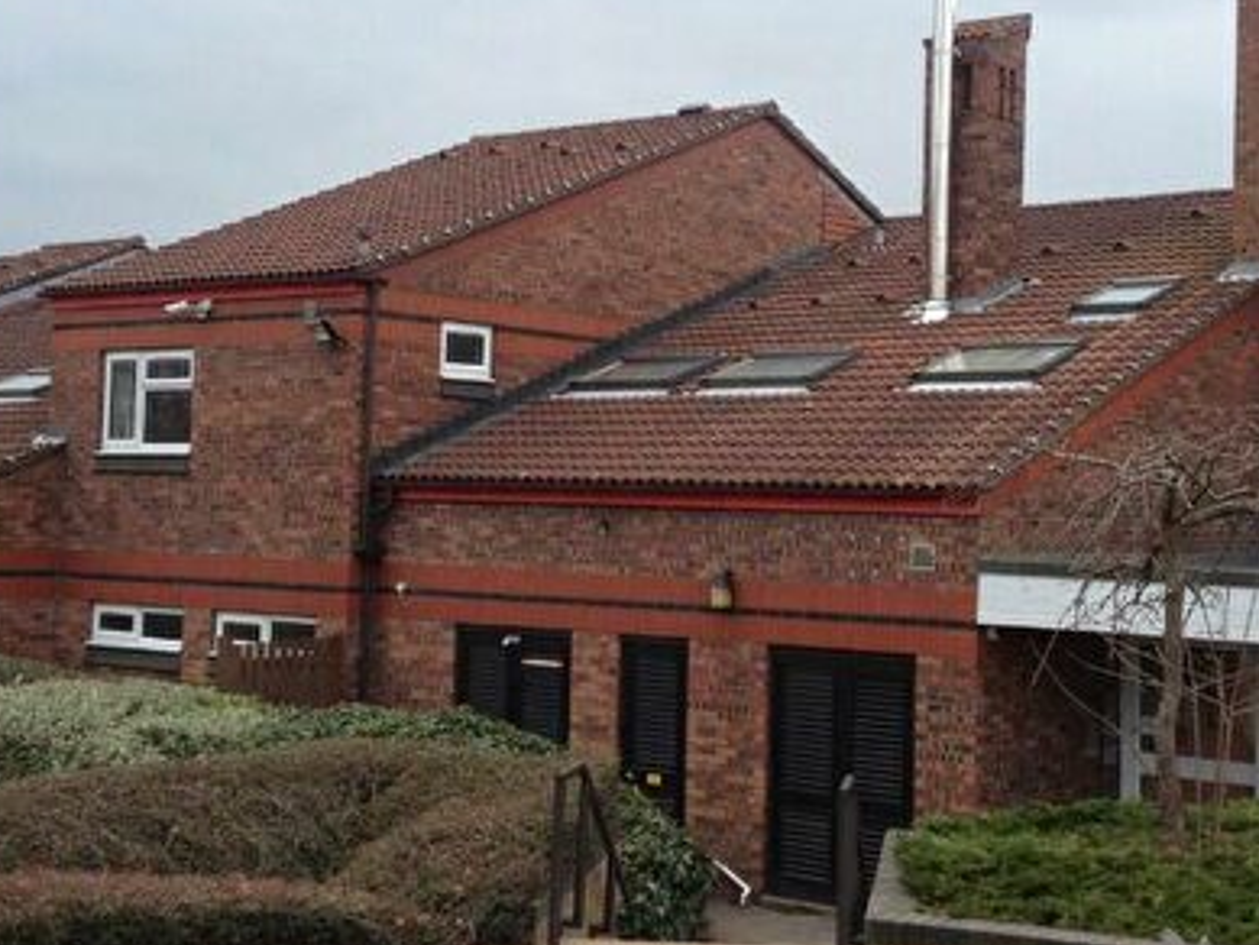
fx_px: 2292
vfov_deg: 23.3
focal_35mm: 63
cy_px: 396
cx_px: 774
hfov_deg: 30.6
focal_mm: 4.28
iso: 50
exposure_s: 1/177
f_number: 2.4
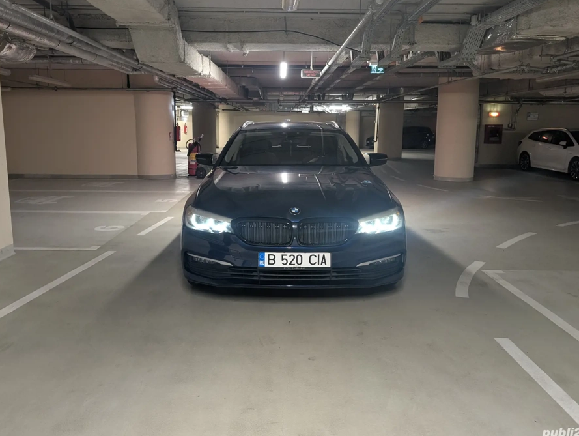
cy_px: 196
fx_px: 452
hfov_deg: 65.3
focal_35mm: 27
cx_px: 285
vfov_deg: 51.4
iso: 225
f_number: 1.68
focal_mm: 6.9
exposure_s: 1/33.3
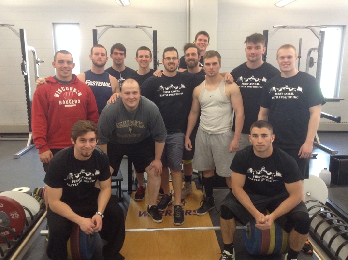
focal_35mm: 33
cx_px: 174
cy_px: 130
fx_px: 331
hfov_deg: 55.4
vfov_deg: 42.9
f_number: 2.4
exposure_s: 1/24
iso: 125
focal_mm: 3.3
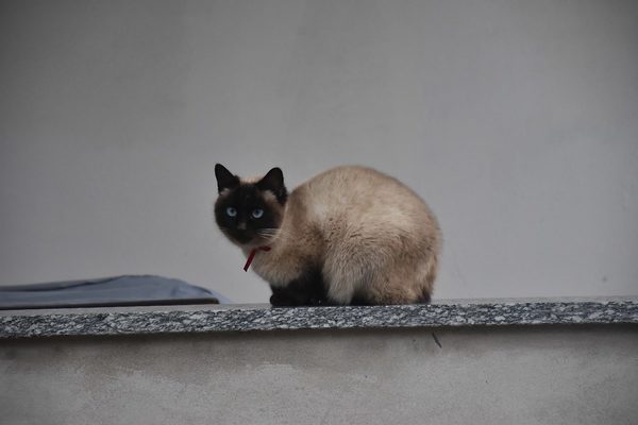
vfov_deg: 6.5
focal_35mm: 210
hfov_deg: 9.8
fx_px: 3721
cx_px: 319
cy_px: 212
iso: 1400
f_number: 5.6
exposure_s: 1/160
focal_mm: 140
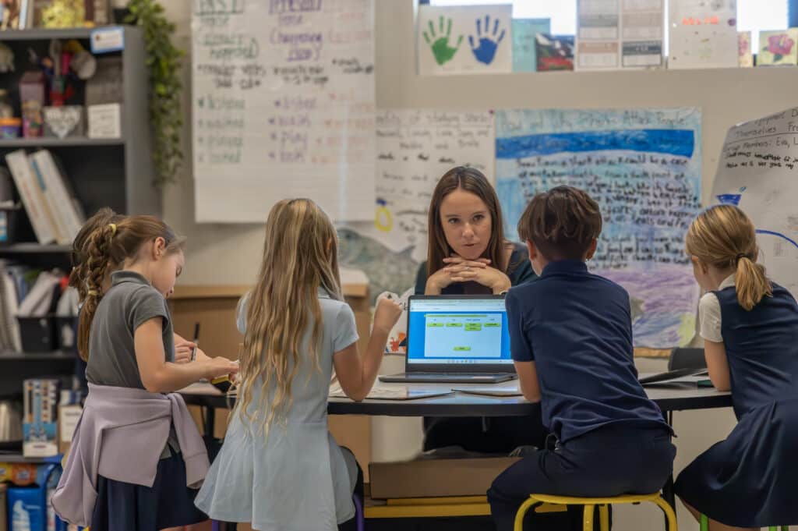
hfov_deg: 20.6
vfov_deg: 13.8
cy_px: 266
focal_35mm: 99
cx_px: 399
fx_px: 2193
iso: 20000
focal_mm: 99
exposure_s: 1/125
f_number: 20
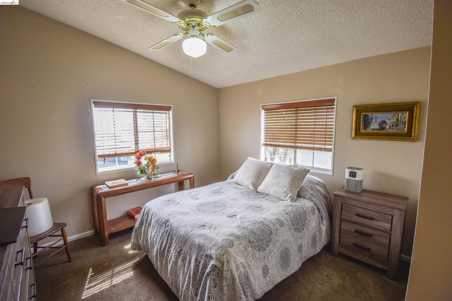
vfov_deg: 77.3
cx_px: 226
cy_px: 150
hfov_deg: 100.4
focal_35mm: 15
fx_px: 188
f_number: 5
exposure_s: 1/60
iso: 100
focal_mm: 10
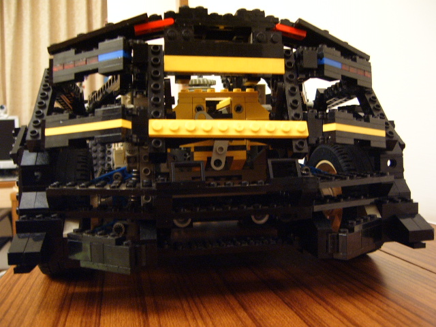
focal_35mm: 37
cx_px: 218
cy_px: 164
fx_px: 466
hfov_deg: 50.1
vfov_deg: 38.7
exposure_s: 1/6
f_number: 2.9
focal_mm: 6.2
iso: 141
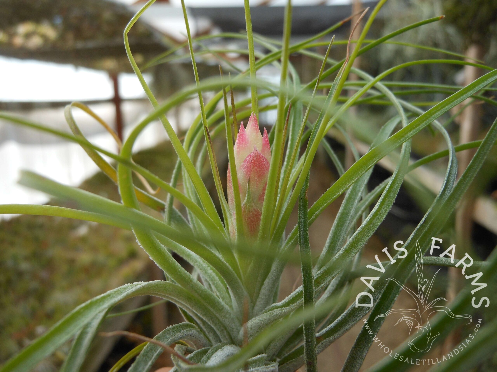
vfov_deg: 42.9
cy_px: 186
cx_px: 248
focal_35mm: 33
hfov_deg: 55.4
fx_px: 474
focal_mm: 5.9
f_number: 4
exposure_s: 1/320
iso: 80
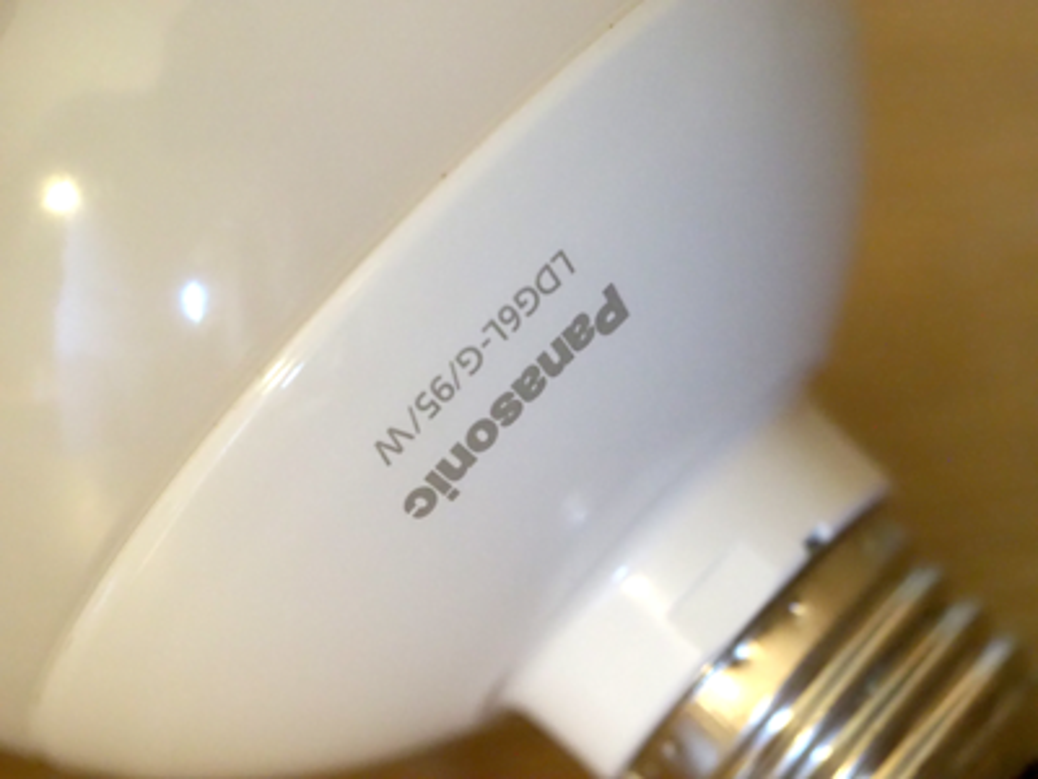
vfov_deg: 12.3
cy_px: 390
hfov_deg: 16.4
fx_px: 3598
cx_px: 519
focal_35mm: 120
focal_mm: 60
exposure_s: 1/125
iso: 5000
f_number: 4
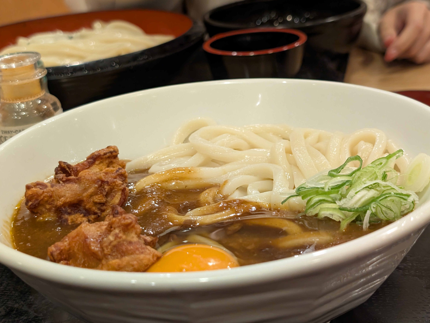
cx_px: 213
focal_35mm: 50
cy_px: 164
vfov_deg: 29.1
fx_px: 621
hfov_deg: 38.2
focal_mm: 6.9
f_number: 1.68
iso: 608
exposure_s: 1/60
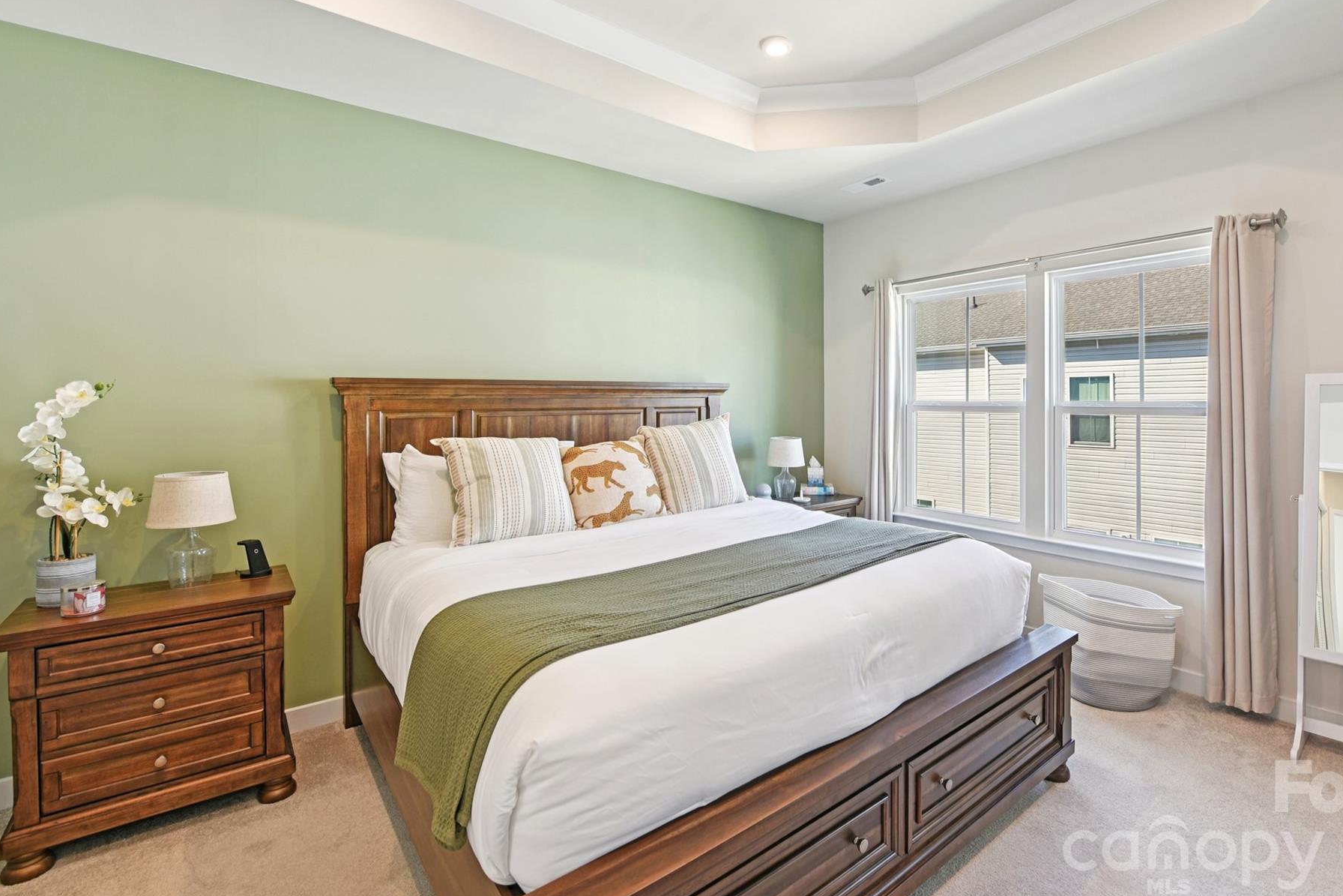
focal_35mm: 16
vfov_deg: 73.5
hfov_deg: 96.3
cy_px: 396
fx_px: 597
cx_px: 746
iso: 200
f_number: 8
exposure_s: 1/50
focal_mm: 14
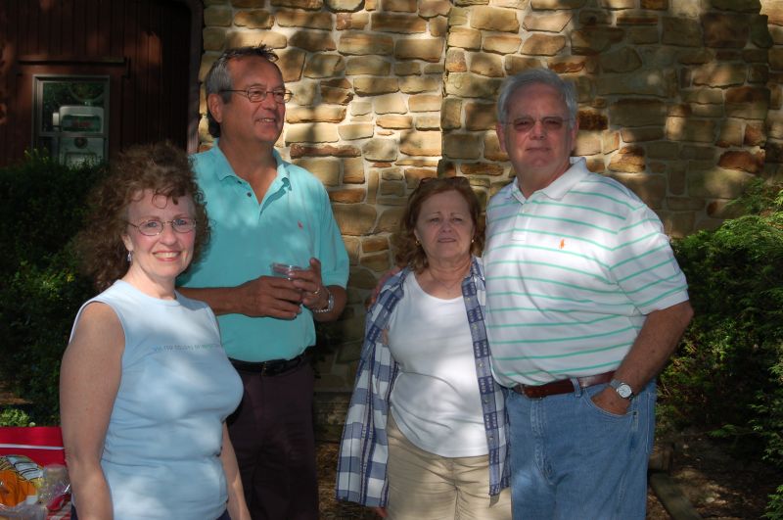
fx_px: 1303
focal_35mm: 60
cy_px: 260
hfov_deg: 33.4
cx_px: 392
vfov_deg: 22.6
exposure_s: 1/250
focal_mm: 40
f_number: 8
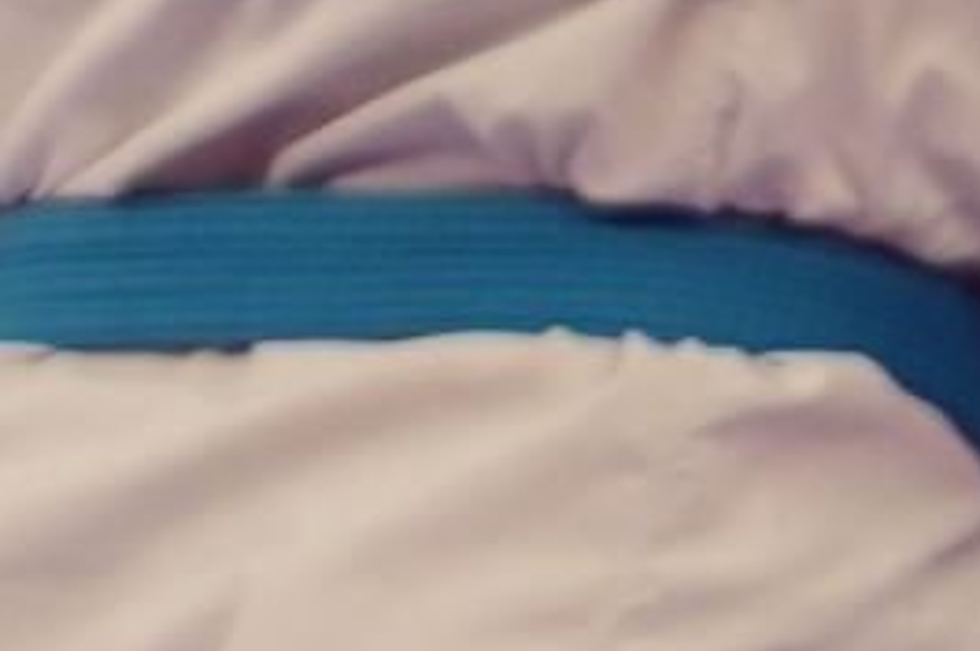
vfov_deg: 0.8
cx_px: -521
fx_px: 47335
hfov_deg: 1.2
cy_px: -640
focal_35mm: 1741
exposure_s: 1/1000
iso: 1600
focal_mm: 171
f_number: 2.8
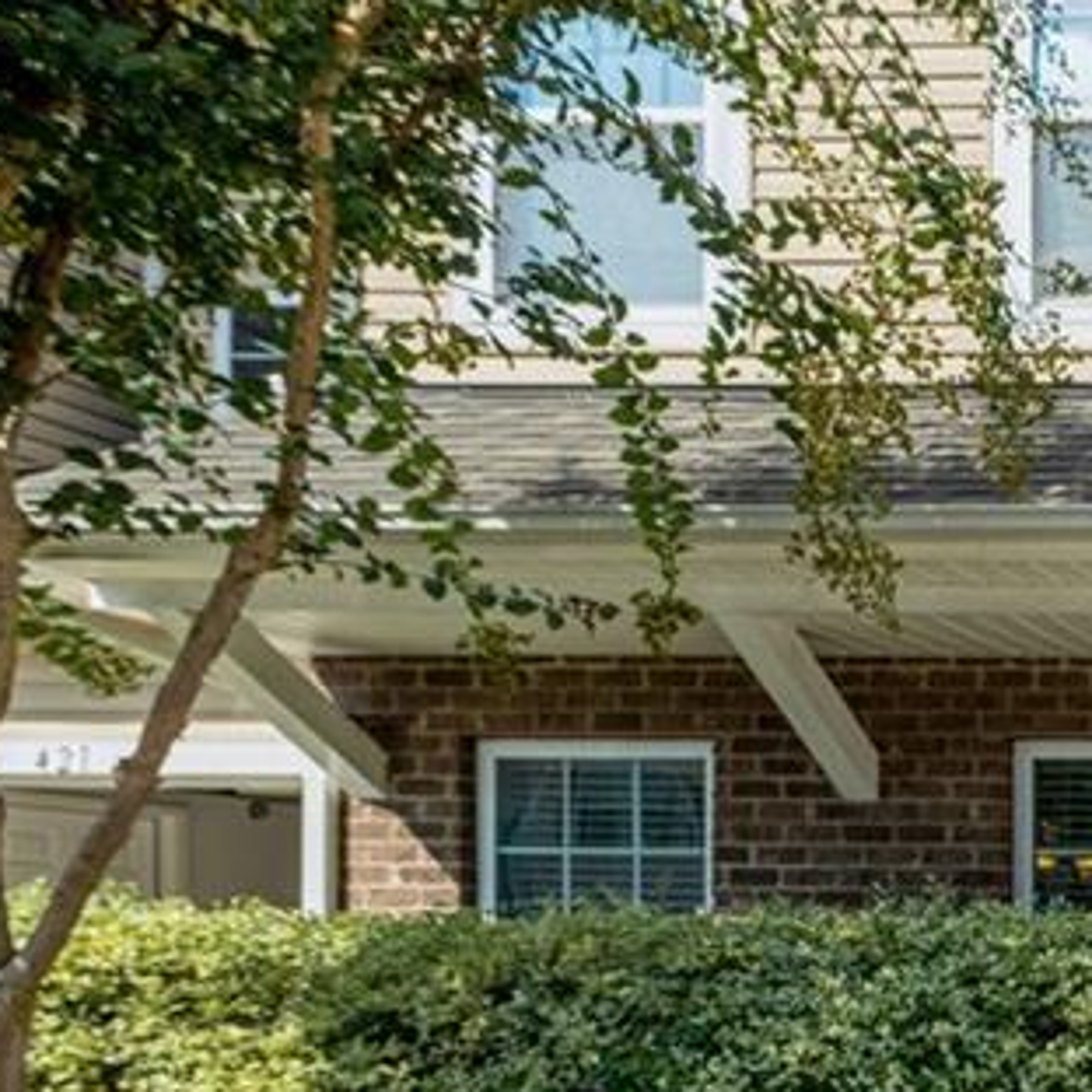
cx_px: 1715
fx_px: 1392
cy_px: 957
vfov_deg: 40.0
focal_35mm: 39
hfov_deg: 26.8
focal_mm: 14
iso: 200
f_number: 8
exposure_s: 1/500
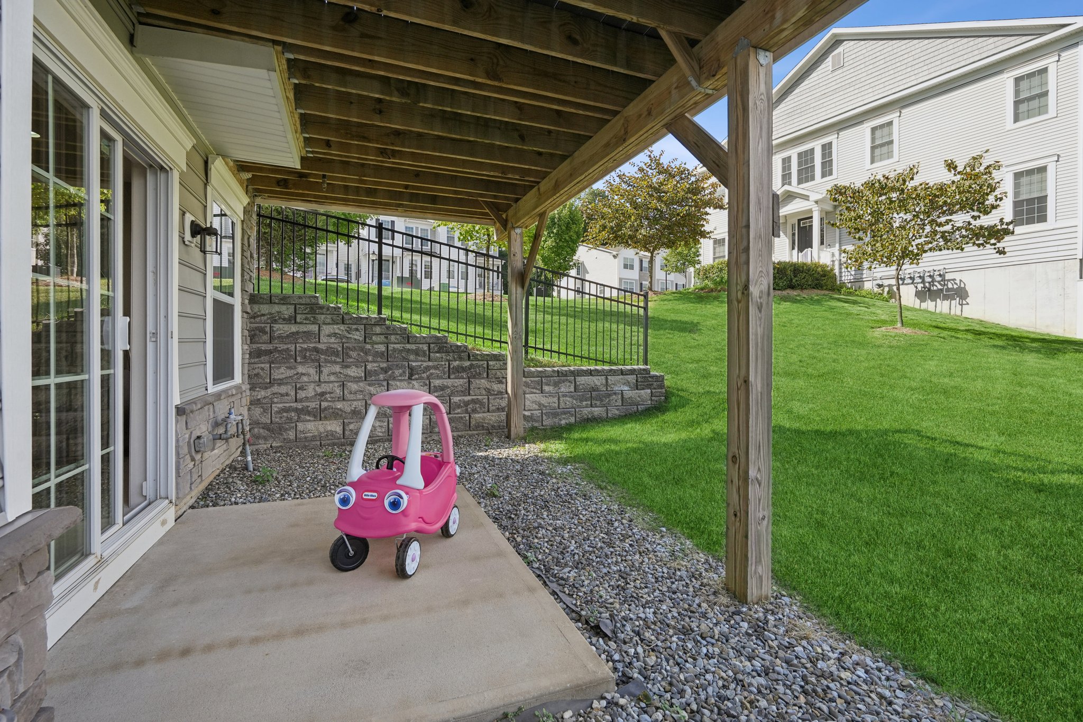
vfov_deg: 73.7
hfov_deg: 96.7
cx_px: 542
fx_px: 481
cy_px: 361
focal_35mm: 16
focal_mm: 16
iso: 400
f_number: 8
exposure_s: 1/250
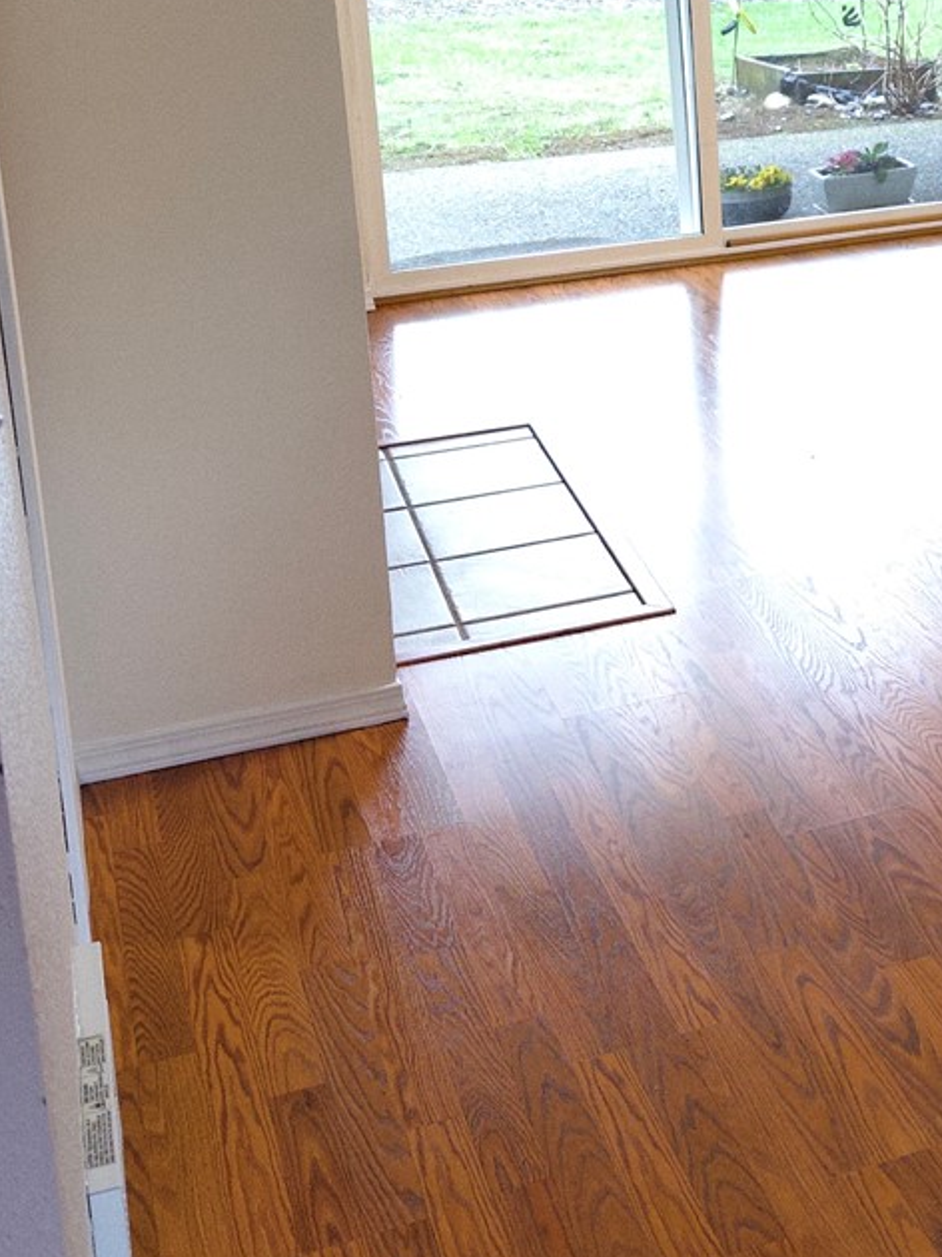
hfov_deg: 22.4
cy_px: 162
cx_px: 1086
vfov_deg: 30.5
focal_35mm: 61
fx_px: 2215
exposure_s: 1/120
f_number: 1.78
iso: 200
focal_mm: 6.86
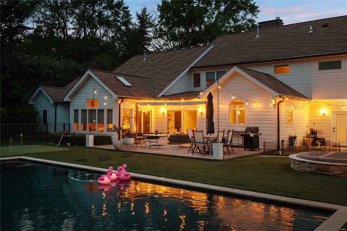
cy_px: 116
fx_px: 347
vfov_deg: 36.9
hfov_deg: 53.1
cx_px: 174
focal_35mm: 36
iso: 400
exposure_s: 1/6
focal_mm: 18
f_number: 7.1
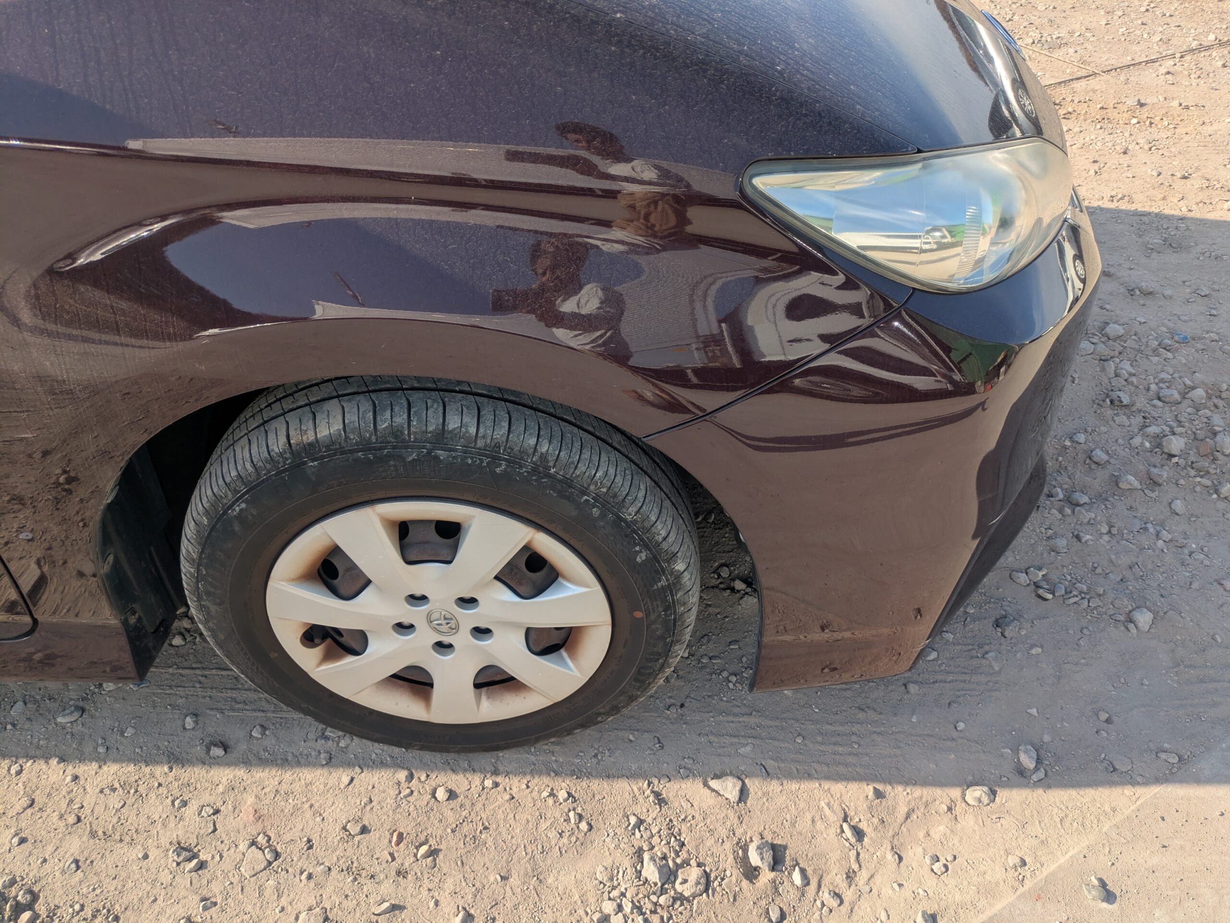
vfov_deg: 54.9
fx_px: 889
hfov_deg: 69.4
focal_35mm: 25
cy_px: 462
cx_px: 615
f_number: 1.89
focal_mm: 5.43
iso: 44
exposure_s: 1/623
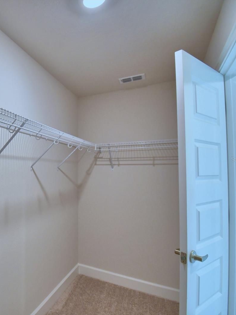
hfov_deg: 52.6
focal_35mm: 22
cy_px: 159
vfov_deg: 76.4
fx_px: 200
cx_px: 18
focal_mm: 10
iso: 400
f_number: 4.5
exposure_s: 1/40
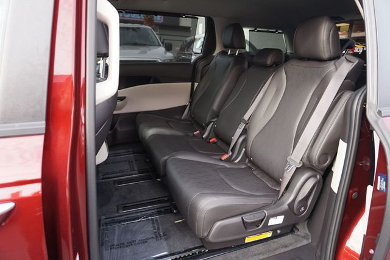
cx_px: 195
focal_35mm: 24
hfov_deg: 73.8
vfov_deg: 53.1
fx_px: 260
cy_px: 130
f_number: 4
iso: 320
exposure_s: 1/160
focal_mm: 16
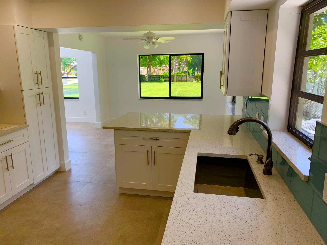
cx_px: 164
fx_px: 246
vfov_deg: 53.1
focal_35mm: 26
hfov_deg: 67.3
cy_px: 122
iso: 40
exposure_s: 1/122
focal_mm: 4.25
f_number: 1.8
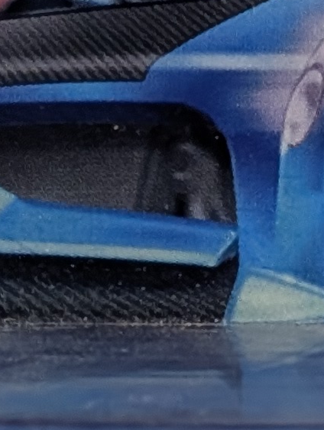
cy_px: 168
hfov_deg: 4.2
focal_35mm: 355
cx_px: 458
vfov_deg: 5.6
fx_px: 4419
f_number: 1.68
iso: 144
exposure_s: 1/57
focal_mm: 6.9
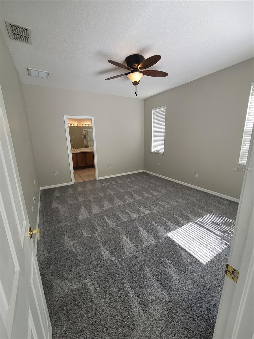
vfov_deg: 106.2
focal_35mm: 13
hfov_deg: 89.9
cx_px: 127
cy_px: 170
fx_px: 127
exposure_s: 1/120
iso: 80
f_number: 2.2
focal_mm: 2.2
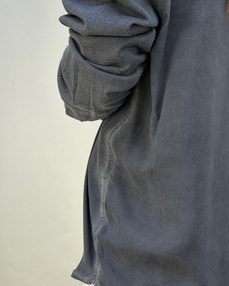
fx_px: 449
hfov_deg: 27.8
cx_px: 195
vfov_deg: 35.3
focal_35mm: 53
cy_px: 131
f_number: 1.78
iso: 80
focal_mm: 6.86
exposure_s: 1/564
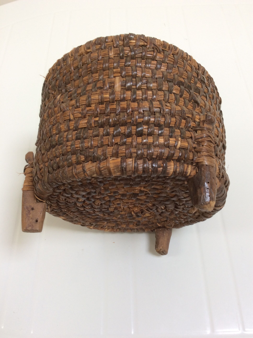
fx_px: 313
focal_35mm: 32
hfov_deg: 44.1
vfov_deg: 56.9
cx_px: 126
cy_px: 169
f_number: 2.4
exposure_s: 1/25
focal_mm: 3.3
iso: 32
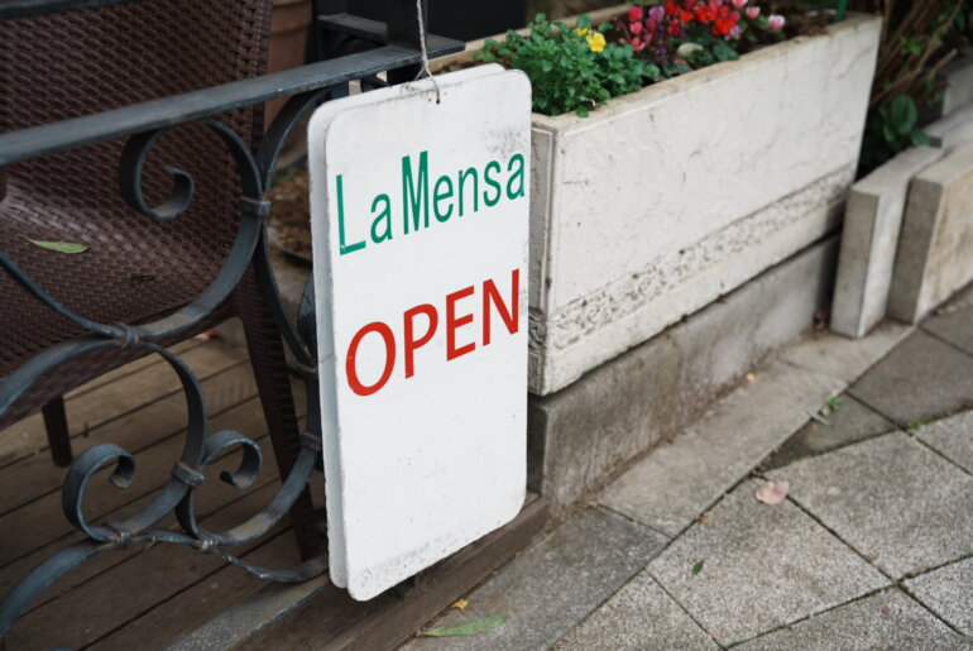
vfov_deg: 28.7
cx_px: 486
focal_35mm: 47
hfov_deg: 41.9
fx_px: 1271
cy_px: 326
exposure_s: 1/320
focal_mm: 47
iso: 100
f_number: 2.8
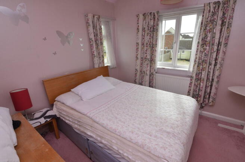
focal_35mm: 16
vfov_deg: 71.8
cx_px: 122
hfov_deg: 95.1
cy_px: 81
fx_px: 112
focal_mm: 11
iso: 320
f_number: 7.1
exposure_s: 1/200
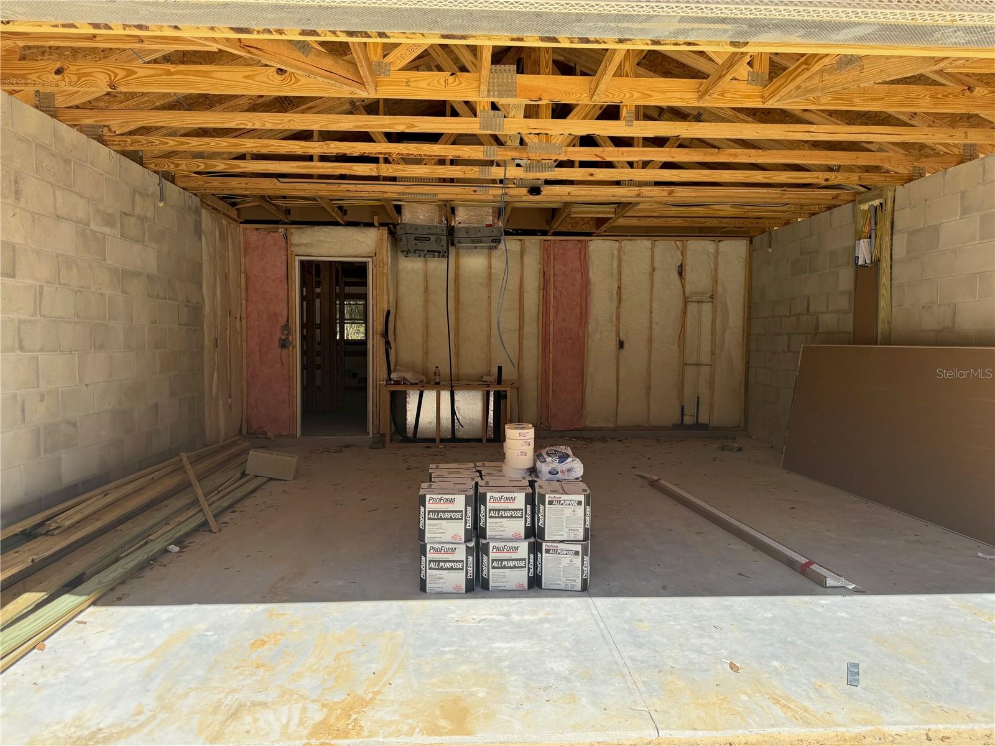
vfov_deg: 56.8
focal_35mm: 24
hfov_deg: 71.6
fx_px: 690
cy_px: 373
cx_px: 498
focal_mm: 6.76
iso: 80
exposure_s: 1/1488
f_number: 1.78
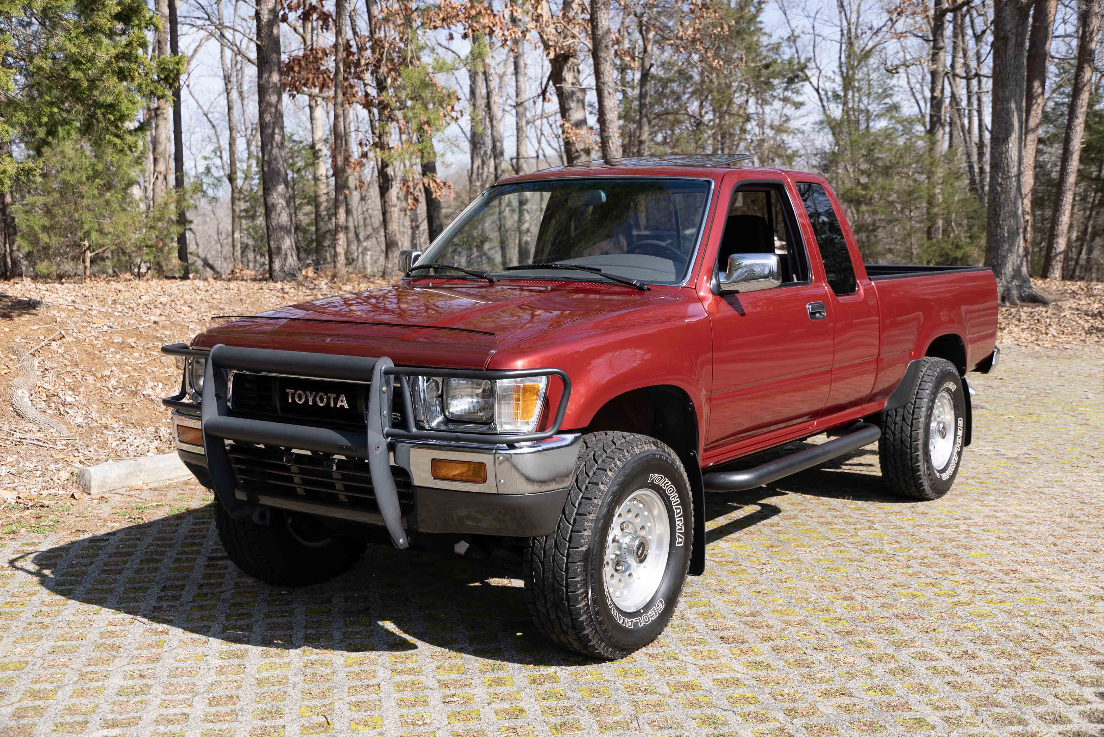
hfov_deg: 47.4
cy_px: 368
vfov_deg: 32.7
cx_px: 552
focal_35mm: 41
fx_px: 1258
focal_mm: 41
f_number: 4.5
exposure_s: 1/250
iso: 80
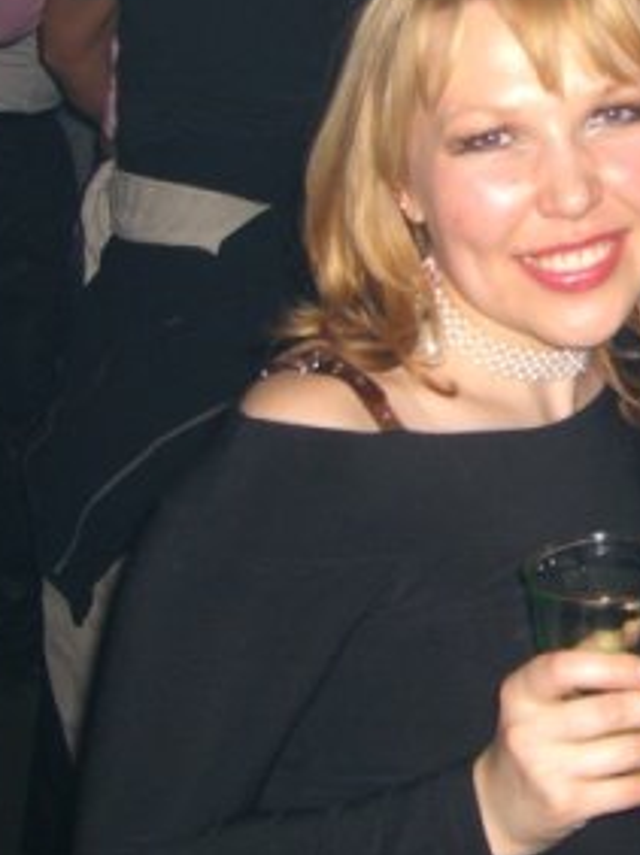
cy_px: 246
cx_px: 719
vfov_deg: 19.9
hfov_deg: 14.7
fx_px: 2420
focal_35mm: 98
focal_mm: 9.5
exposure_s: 1/60
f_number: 3.1
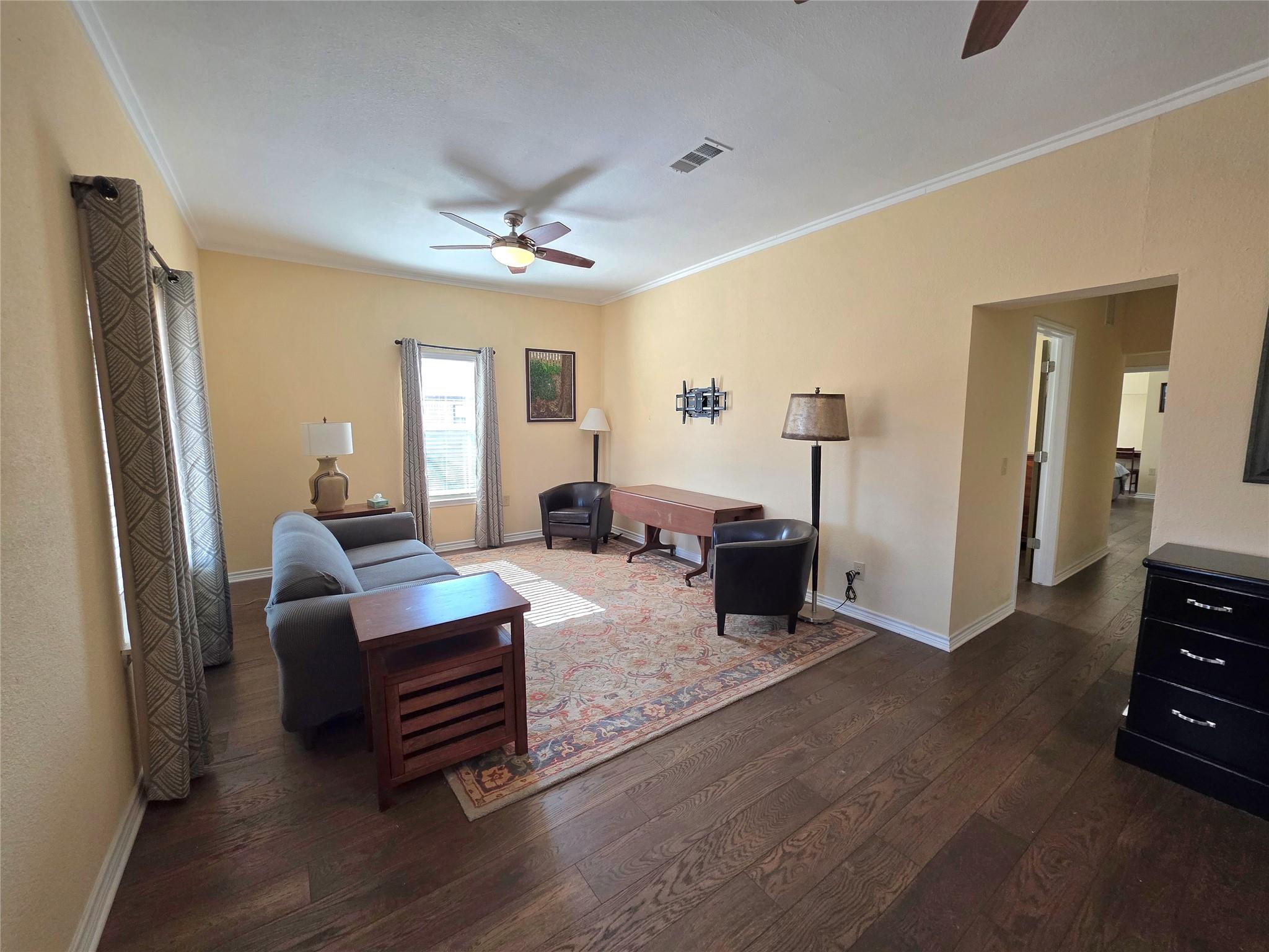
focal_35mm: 13
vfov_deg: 89.9
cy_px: 476
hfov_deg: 106.2
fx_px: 477
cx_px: 634
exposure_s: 1/120
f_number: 1.9
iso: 250
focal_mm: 2.2
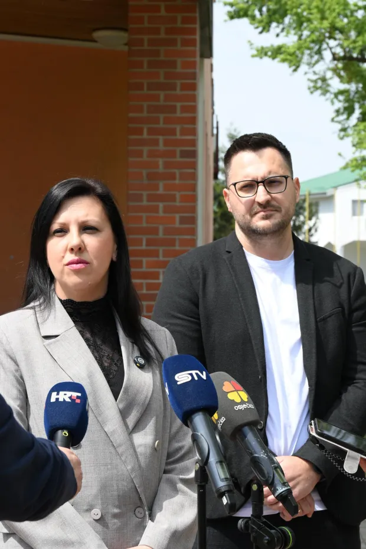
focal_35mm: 93
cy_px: 274
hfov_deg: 14.7
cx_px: 183
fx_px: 1418
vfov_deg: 21.9
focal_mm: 62
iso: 110
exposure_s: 1/125
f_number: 9
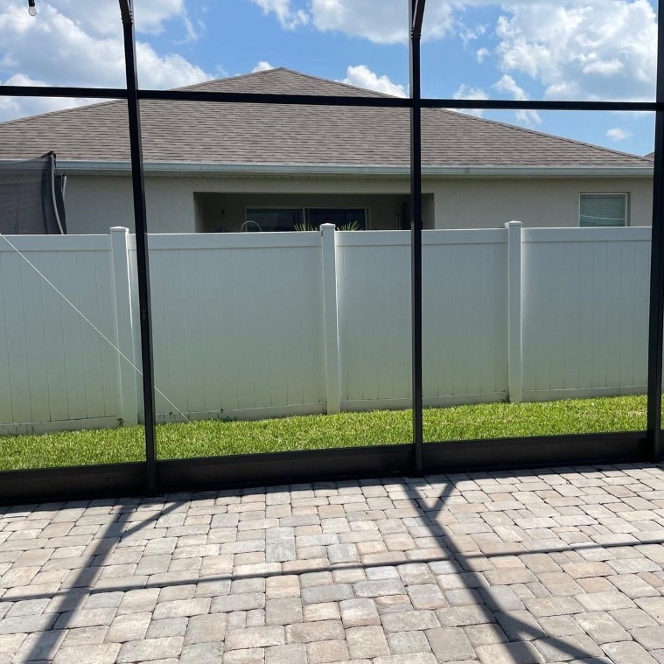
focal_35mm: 31
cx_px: 377
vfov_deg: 52.5
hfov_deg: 52.4
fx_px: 673
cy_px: 329
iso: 32
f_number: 1.6
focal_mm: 4.2
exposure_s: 1/2132
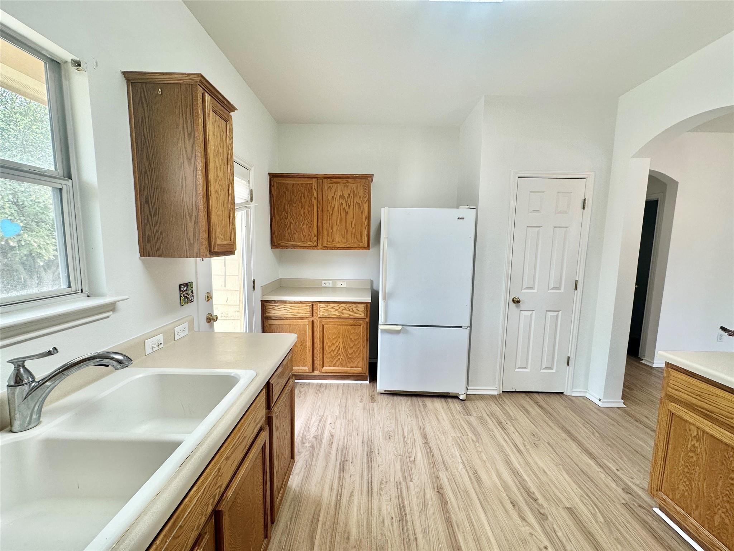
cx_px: 367
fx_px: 297
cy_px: 276
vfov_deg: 85.7
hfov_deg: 102.1
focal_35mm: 14
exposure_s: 1/120
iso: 80
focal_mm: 2.22
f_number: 2.2
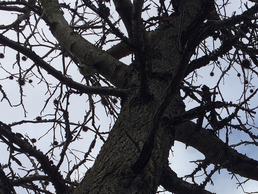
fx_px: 529
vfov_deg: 19.8
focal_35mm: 71
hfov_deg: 26.8
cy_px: 214
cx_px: 212
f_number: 2.2
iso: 32
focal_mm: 4.15
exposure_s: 1/1866
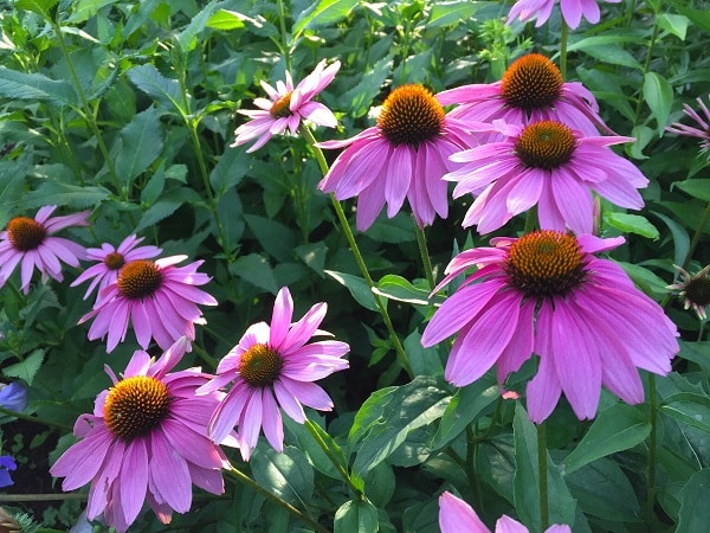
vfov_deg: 48.2
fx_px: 595
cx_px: 355
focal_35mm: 29
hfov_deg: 61.7
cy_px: 266
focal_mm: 4.15
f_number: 2.2
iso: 50
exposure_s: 1/120
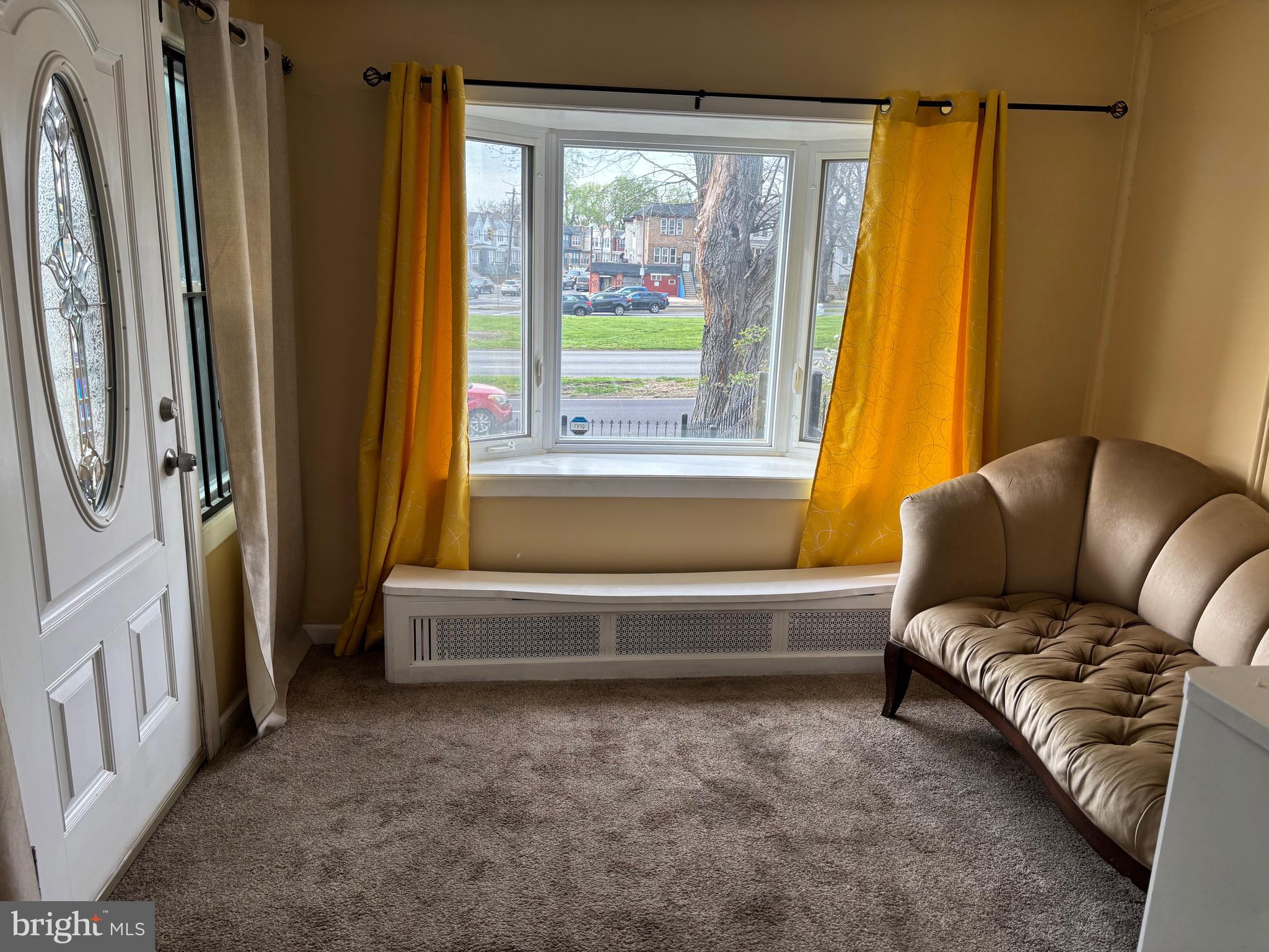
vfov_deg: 53.1
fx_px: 953
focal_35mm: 26
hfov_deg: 67.3
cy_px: 476
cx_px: 634
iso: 50
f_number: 1.6
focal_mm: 5.96
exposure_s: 1/121
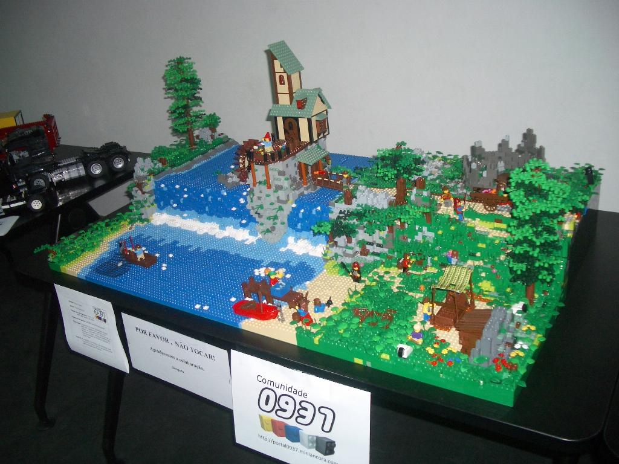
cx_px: 310
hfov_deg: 52.6
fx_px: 626
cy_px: 232
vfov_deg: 40.7
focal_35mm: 35
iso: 100
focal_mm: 5.8
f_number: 2.6
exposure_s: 1/60
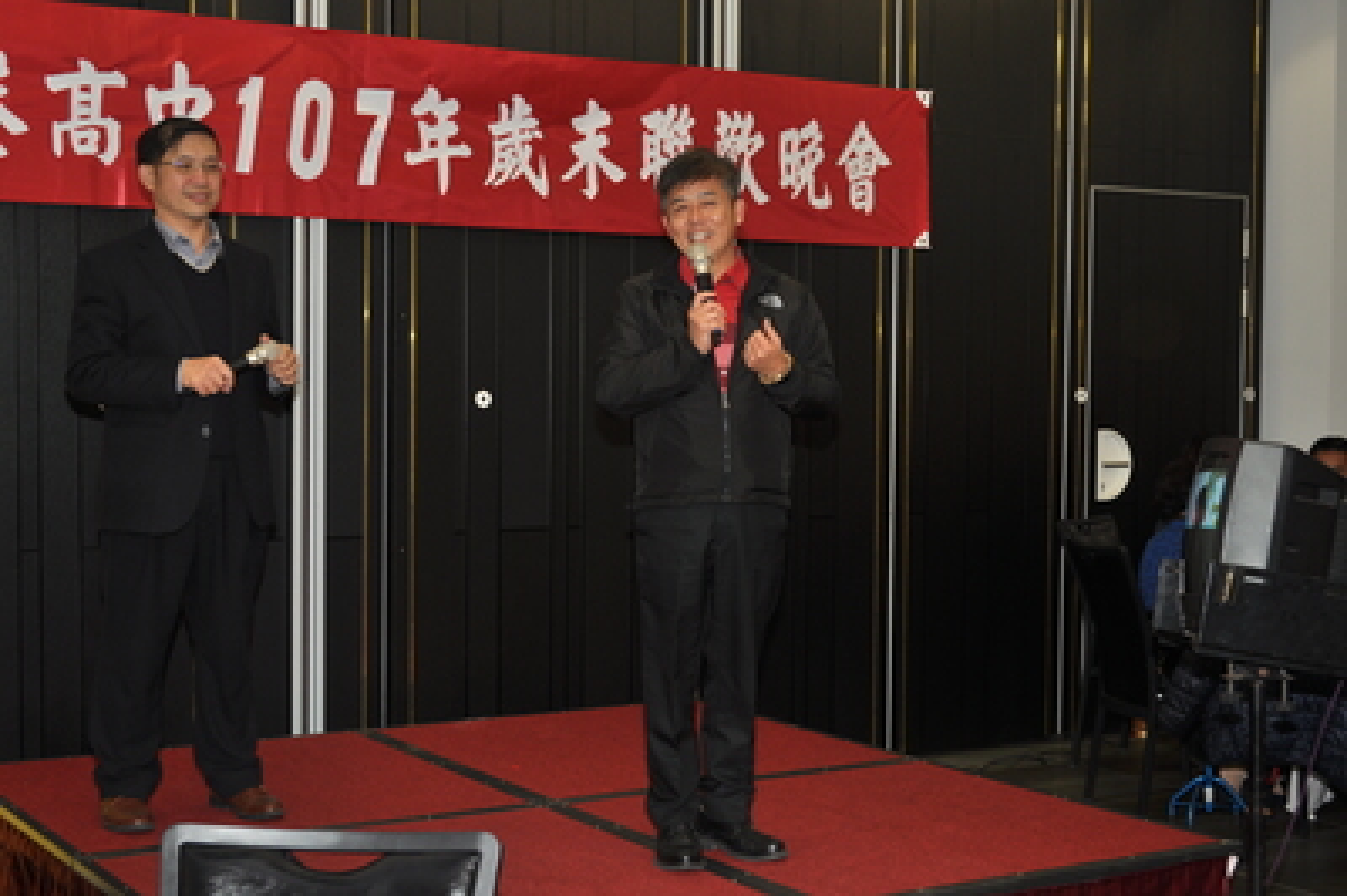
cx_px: 674
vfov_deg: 25.0
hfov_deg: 36.9
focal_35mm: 54
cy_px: 448
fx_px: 2019
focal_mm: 36
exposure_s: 1/125
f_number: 5
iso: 200
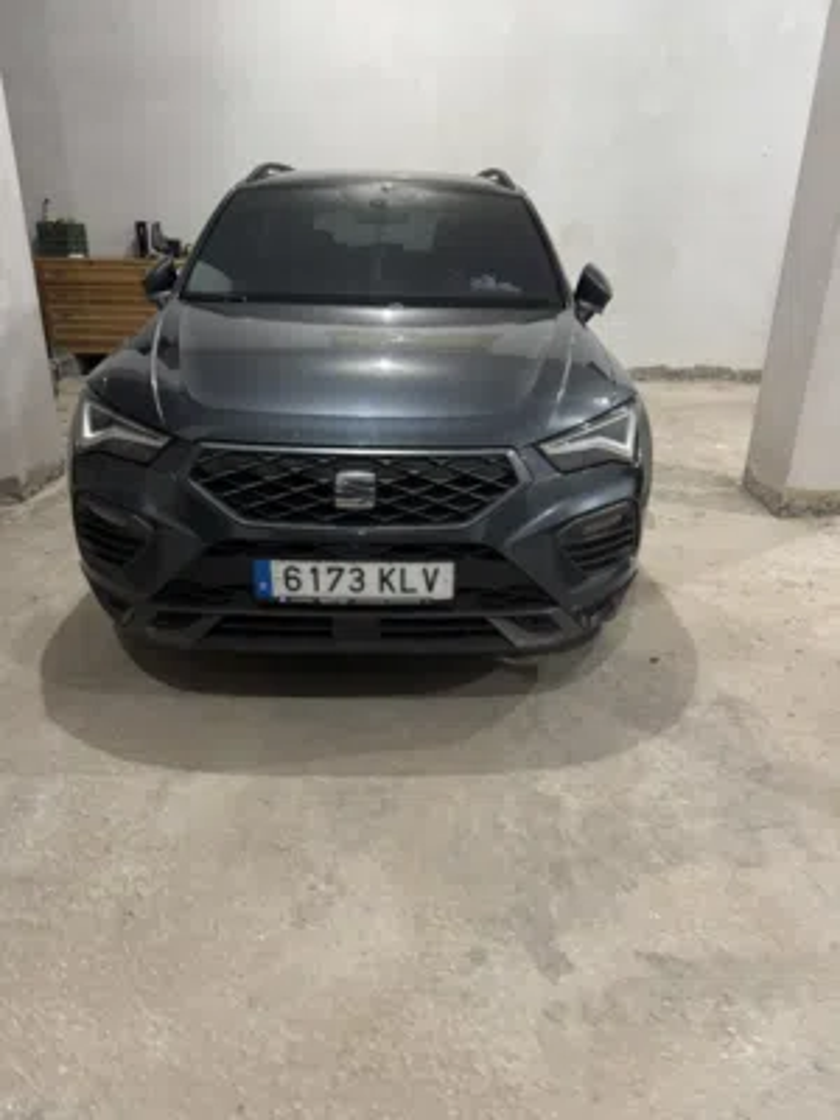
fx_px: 777
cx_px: 420
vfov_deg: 71.6
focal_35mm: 24
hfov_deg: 56.8
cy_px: 560
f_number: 1.78
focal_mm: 6.76
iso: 800
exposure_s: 1/50
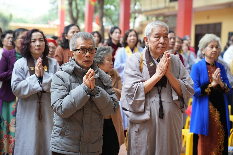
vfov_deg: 19.5
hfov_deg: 28.8
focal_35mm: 70
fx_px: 453
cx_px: 116
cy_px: 78
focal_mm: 70
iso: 400
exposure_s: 1/80
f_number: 2.8
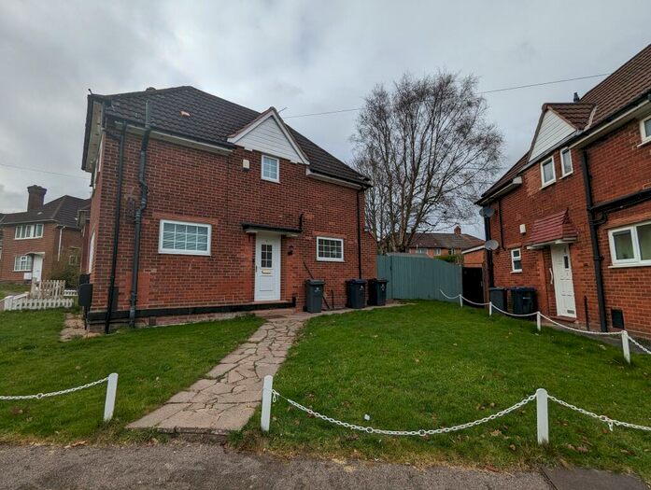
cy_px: 245
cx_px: 326
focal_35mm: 16
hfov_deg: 94.4
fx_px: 301
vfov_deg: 78.3
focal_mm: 2.35
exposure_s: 1/1420
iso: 50
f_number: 2.2
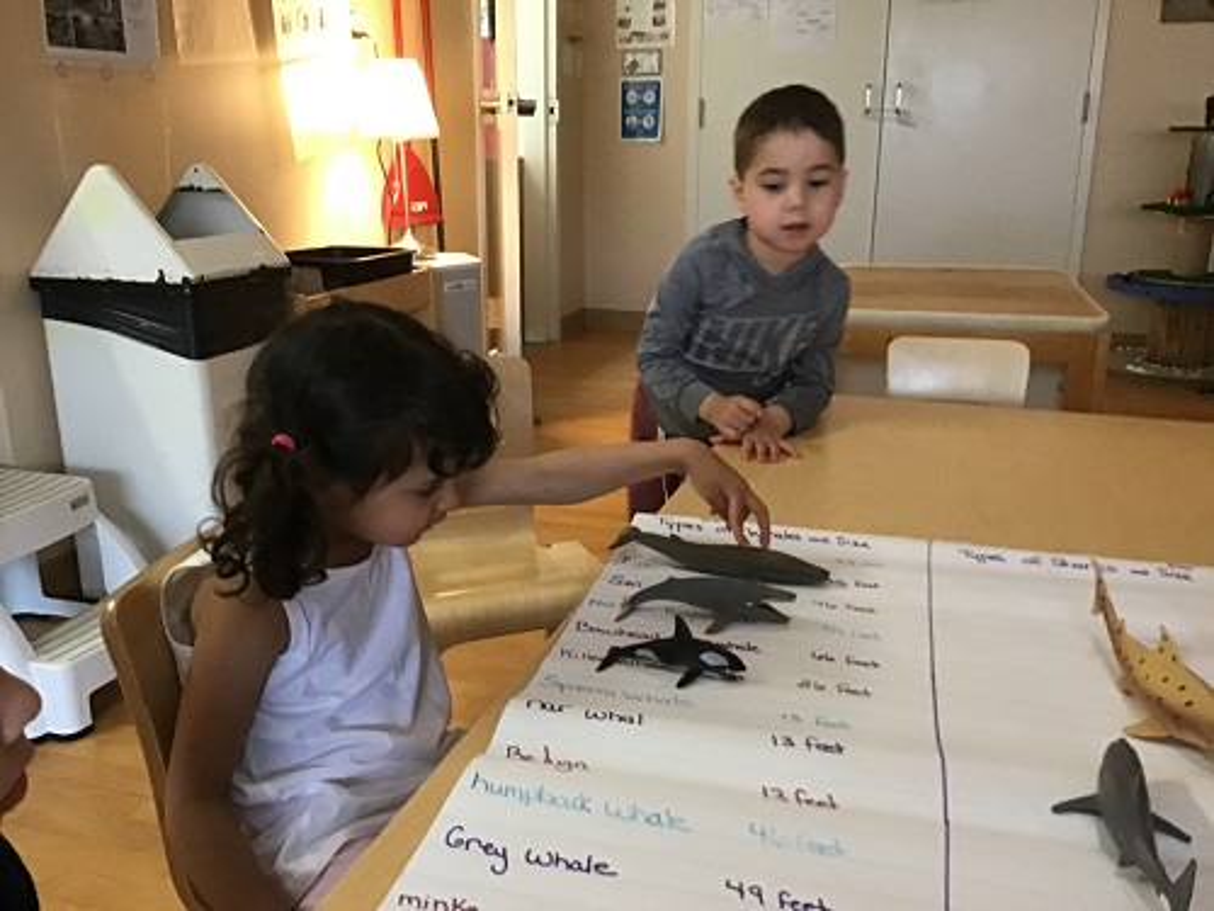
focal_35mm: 31
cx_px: 607
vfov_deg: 45.4
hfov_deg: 58.4
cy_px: 456
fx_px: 1087
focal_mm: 3.3
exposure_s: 1/20
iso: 200
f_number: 2.4
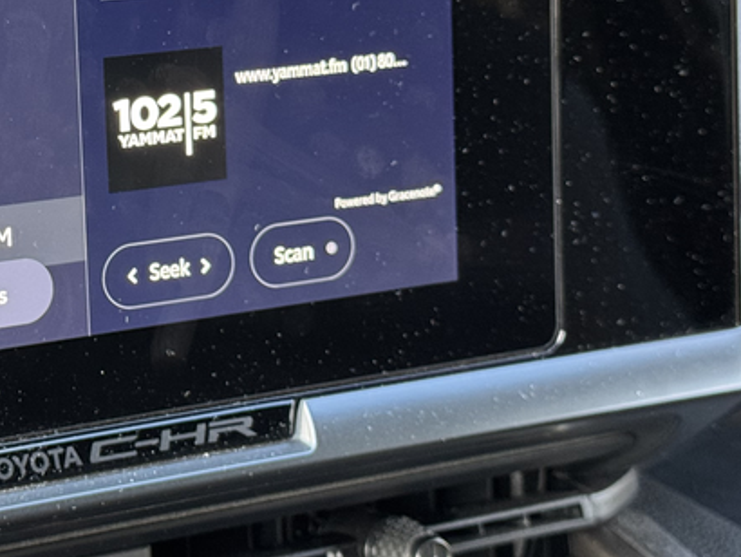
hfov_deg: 17.5
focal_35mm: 110
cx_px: -2
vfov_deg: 13.4
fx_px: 2356
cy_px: 102
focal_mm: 6.76
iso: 250
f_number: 1.78
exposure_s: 1/60
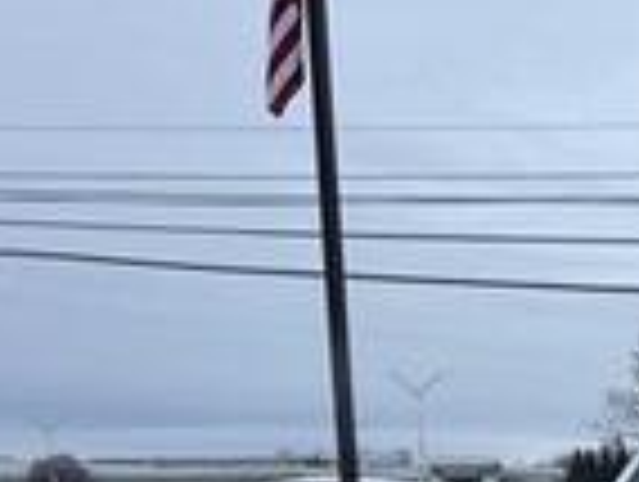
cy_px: 766
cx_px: 904
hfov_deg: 20.3
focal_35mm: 85
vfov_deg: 15.7
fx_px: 1572
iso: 80
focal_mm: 6.76
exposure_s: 1/1122
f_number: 1.78
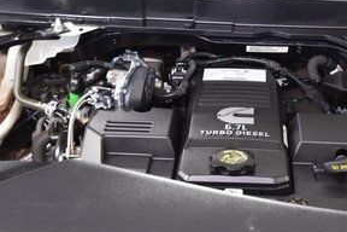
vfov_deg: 17.1
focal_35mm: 80
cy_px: 118
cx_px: 231
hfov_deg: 25.2
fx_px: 771
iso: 1600
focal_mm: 24
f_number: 4.5
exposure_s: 1/15
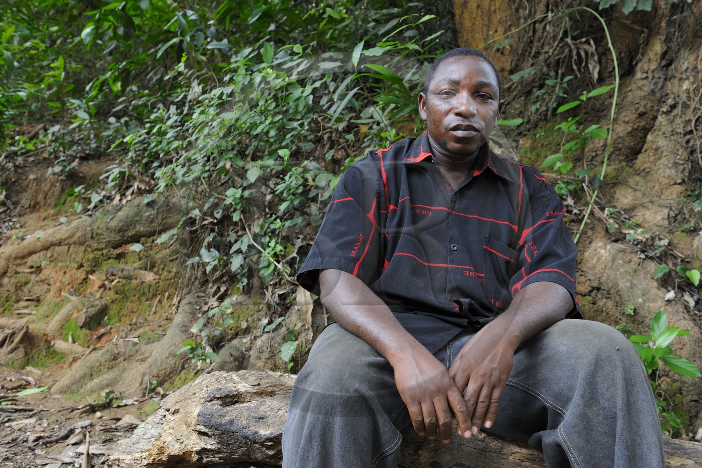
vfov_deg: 36.9
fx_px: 702
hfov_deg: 53.1
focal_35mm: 36
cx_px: 351
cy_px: 234
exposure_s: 1/60
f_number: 5.6
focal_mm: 36
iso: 800
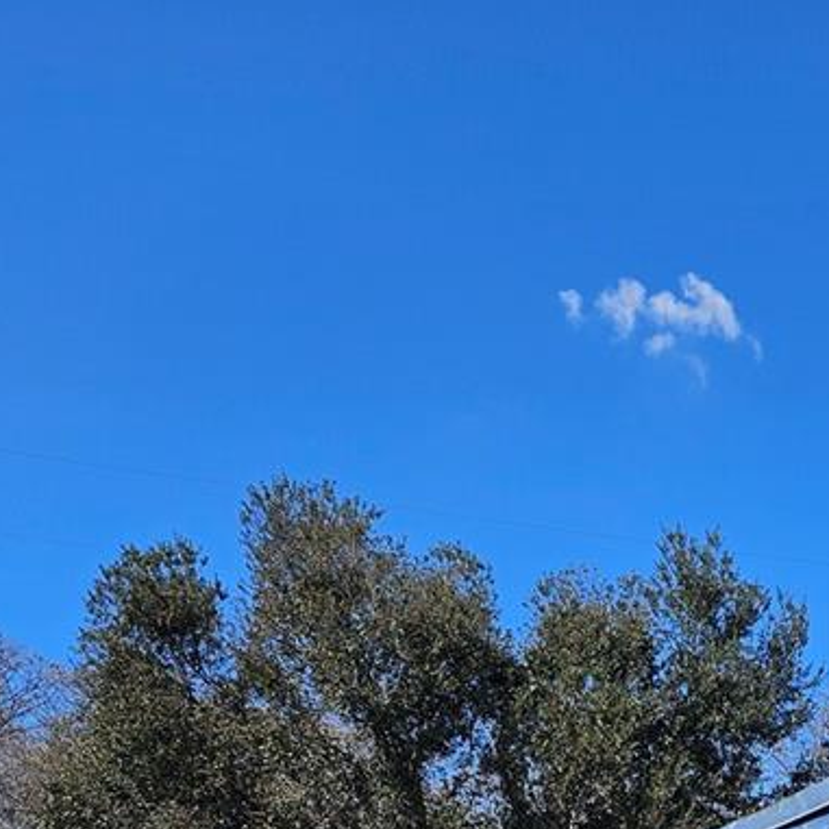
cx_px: 901
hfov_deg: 25.1
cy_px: 1177
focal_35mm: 64
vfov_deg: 22.8
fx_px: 1734
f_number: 1.8
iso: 25
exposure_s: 1/2664
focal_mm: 5.4
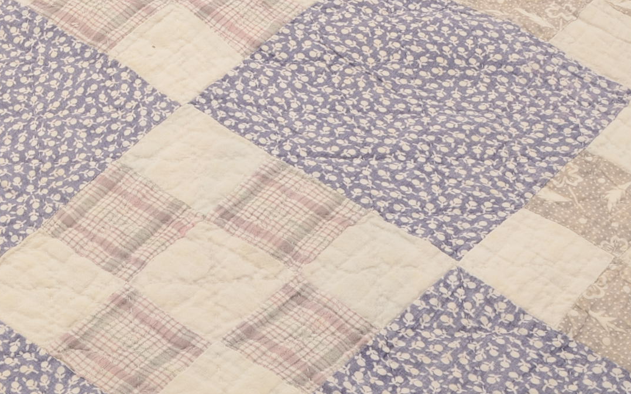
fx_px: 1619
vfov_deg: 13.8
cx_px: -8
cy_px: 74
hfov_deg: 21.2
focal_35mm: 94
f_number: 25
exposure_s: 1/160
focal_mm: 27
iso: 100
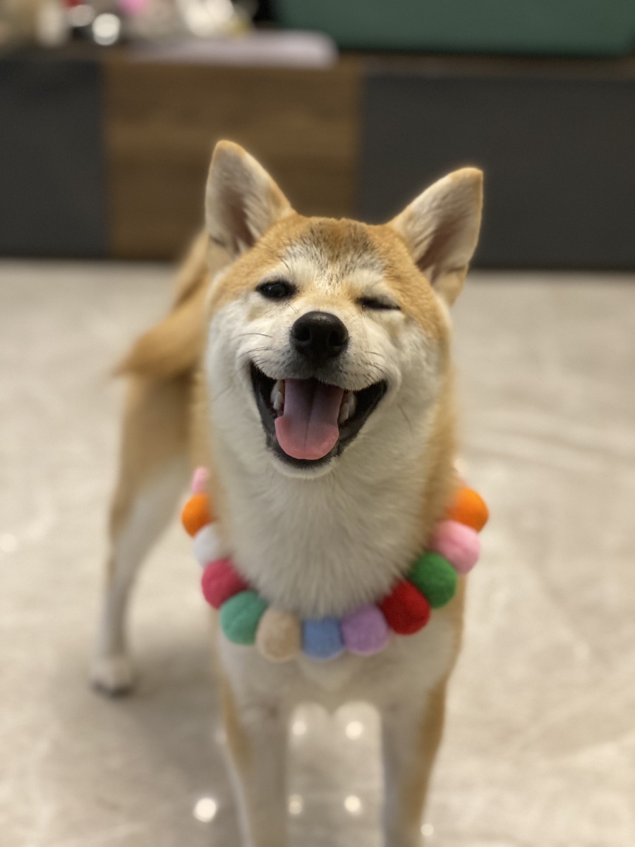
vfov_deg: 36.8
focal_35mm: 52
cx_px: 318
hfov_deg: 28.0
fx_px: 1272
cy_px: 424
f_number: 2
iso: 320
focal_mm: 6
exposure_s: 1/33
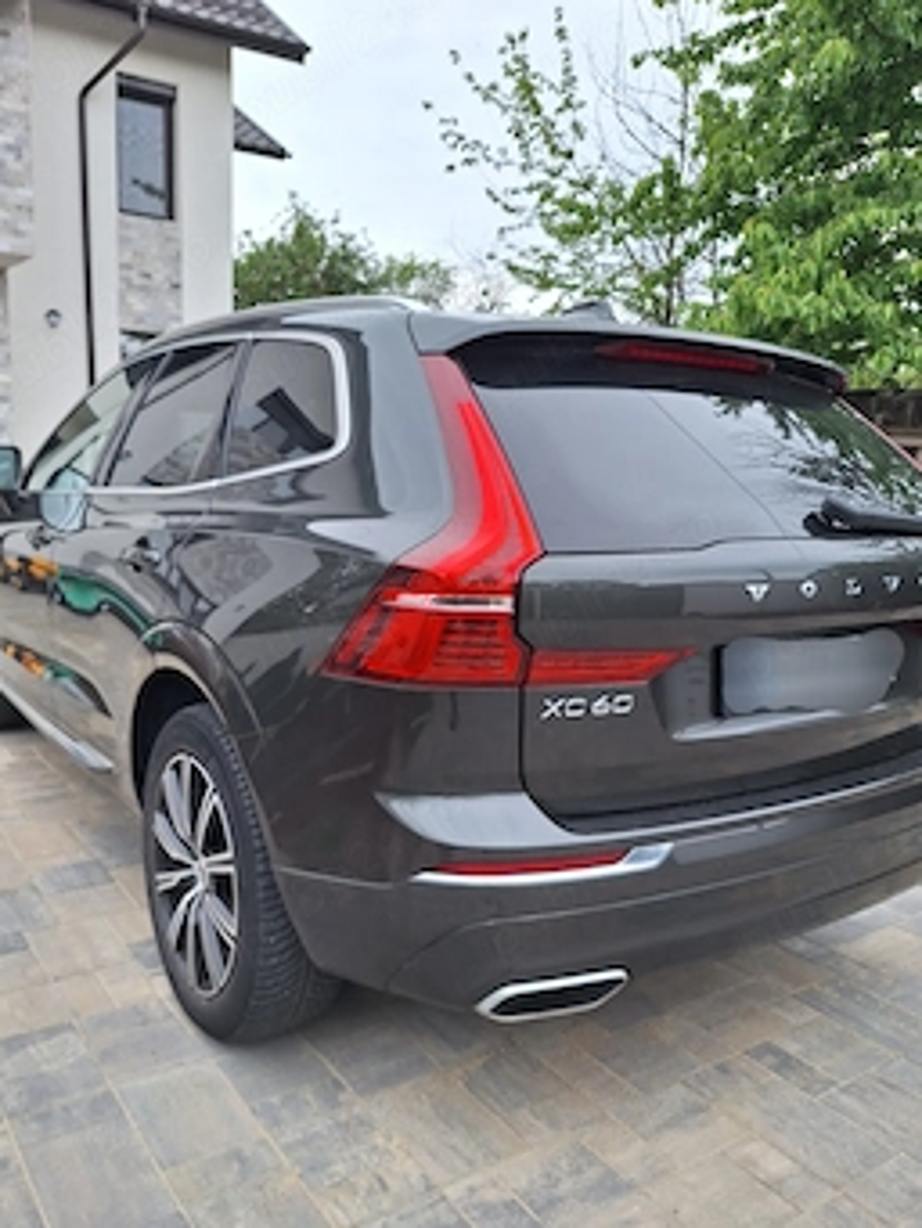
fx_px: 958
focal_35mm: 27
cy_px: 655
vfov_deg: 65.2
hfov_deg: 51.4
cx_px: 475
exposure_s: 1/714
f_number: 1.8
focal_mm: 5.54
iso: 40
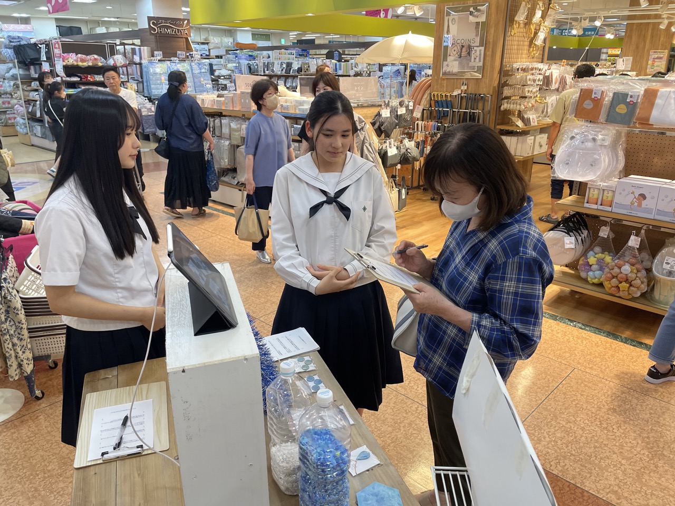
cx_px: 338
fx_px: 507
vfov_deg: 53.1
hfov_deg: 67.3
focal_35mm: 26
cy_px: 253
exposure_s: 1/120
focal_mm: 4.2
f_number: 1.6
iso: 125
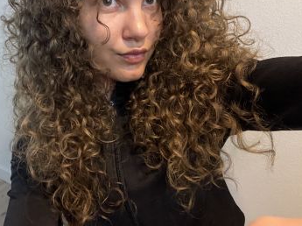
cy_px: 79
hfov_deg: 59.8
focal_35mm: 30
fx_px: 261
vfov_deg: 46.1
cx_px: 131
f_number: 2.2
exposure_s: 1/25
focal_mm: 2.71
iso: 640
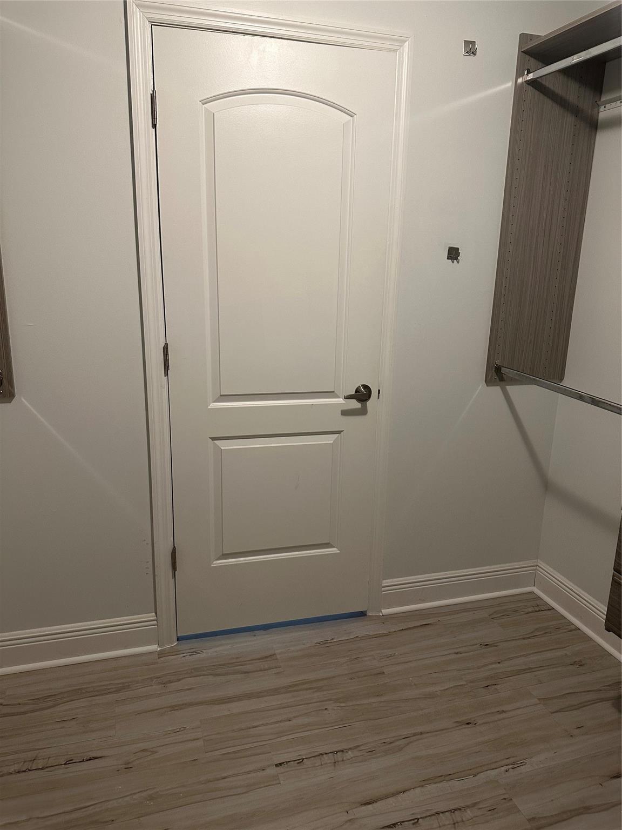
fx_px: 575
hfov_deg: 56.8
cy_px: 415
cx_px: 311
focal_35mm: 24
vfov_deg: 71.6
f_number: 1.78
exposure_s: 1/60
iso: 200
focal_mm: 6.86
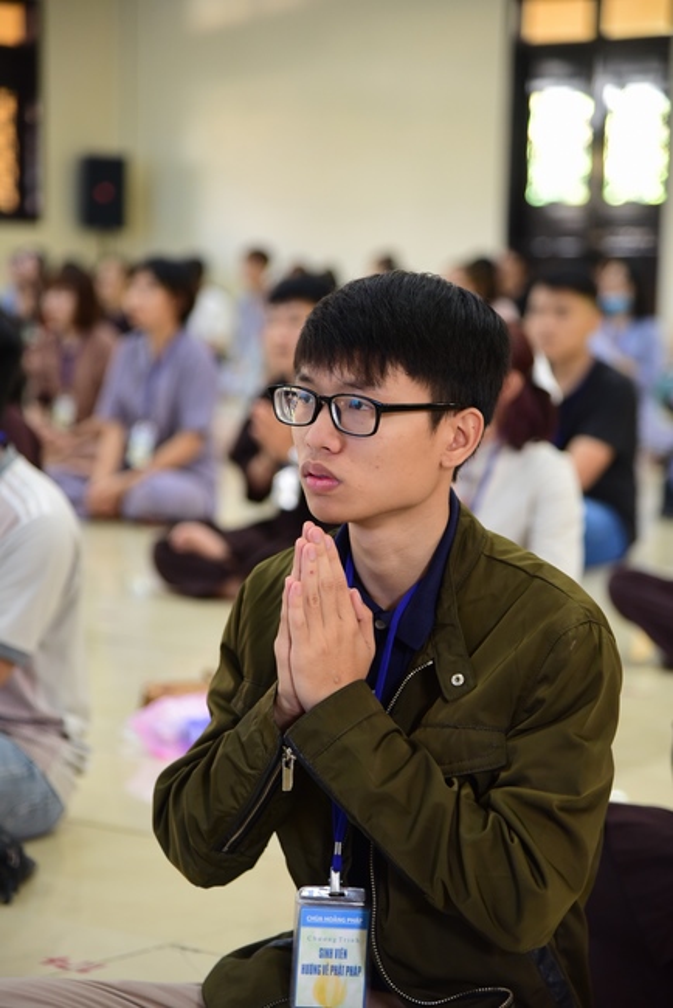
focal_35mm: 105
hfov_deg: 13.1
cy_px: 504
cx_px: 336
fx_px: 2941
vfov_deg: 19.4
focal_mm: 105
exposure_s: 1/50
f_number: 4
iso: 1600
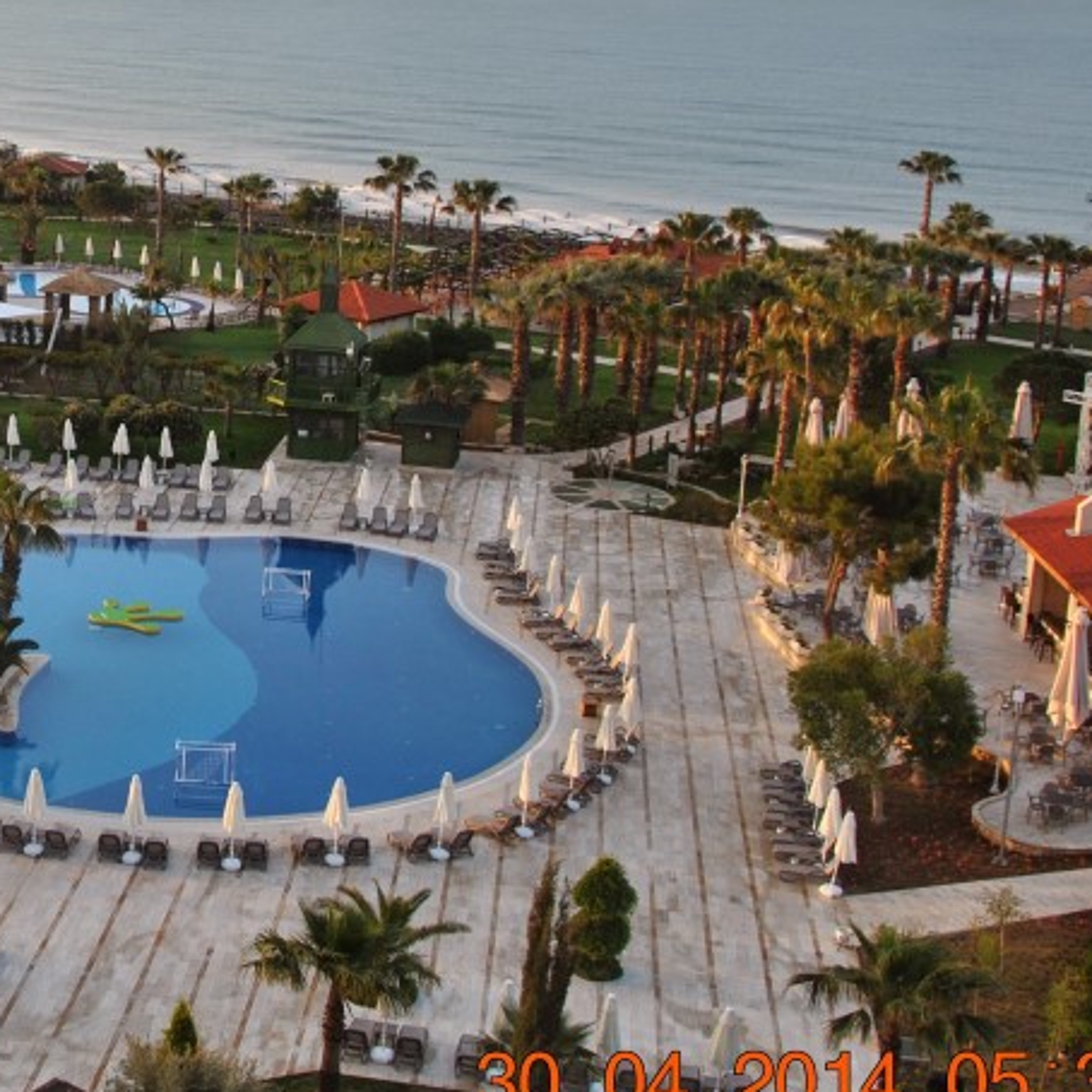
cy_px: 298
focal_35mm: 58
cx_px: 42
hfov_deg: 28.1
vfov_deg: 29.2
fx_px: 2070
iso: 125
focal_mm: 18
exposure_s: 1/125
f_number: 5.6
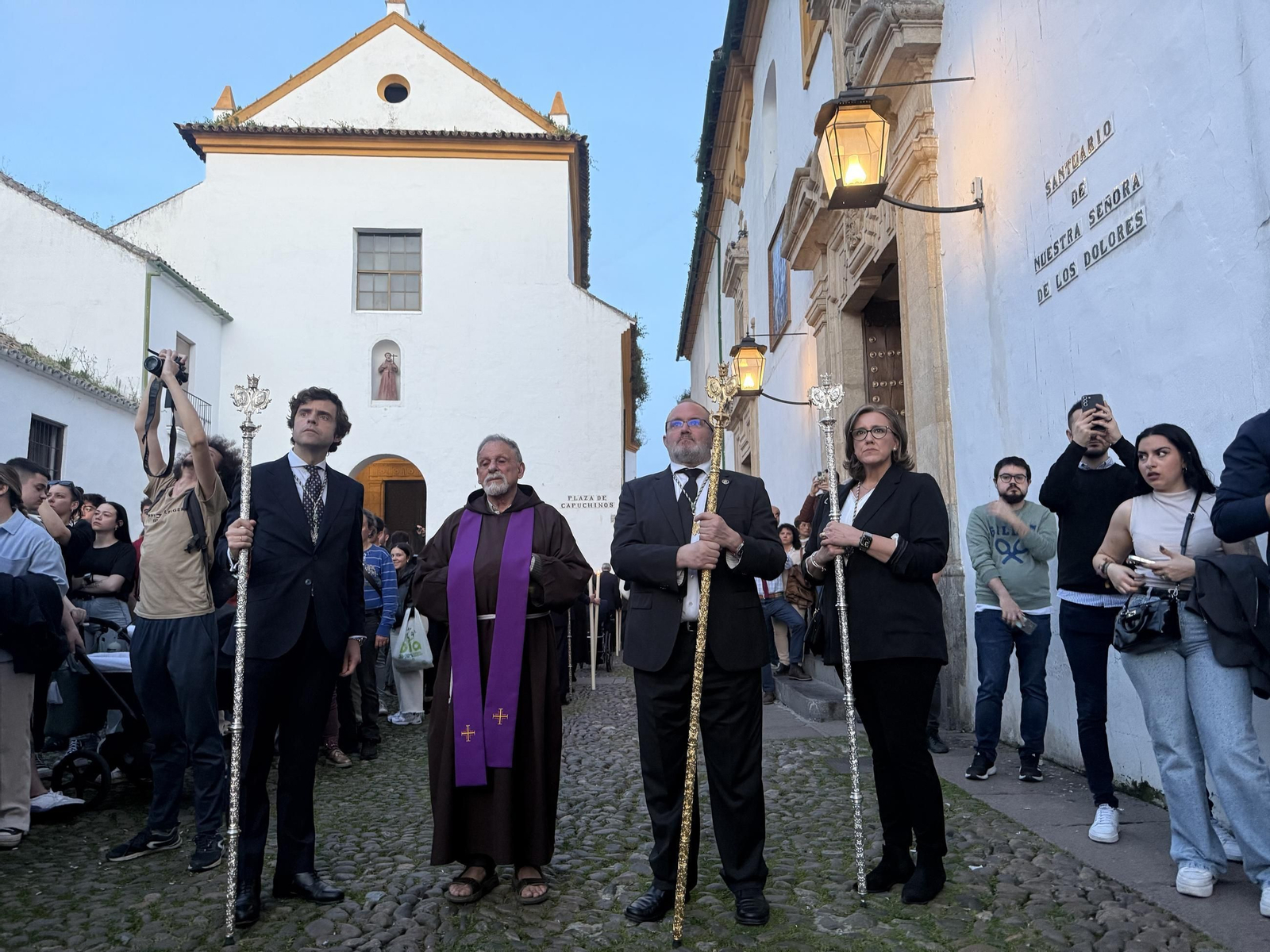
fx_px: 881
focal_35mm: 24
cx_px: 635
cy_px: 476
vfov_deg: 56.8
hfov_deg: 71.6
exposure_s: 1/60
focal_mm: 6.76
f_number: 1.78
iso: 400
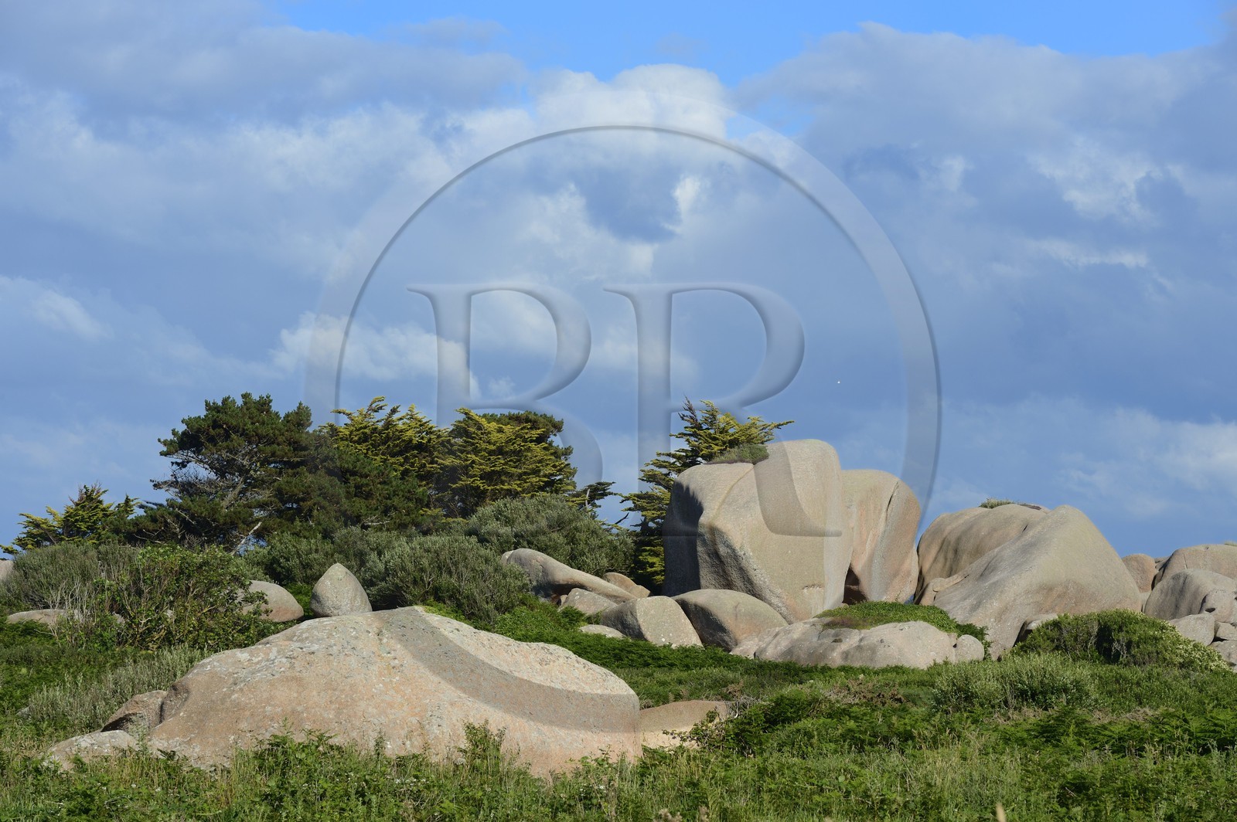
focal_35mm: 145
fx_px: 4978
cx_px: 618
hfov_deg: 14.2
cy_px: 411
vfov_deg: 9.4
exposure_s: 1/250
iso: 200
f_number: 13
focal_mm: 145
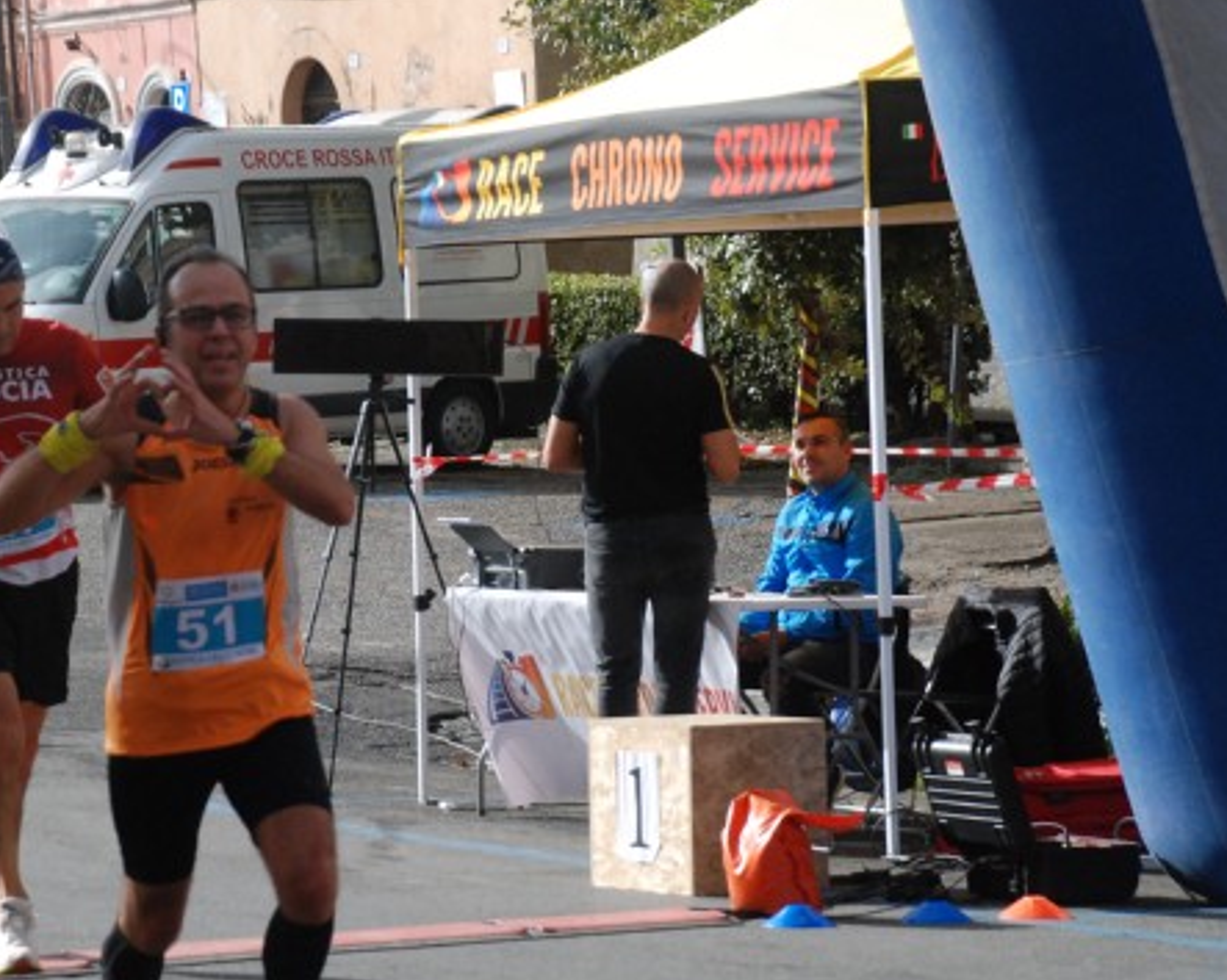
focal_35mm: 153
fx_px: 5554
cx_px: 427
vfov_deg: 10.1
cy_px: 544
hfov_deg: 12.6
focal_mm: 80
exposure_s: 1/1600
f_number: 6.3
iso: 1000
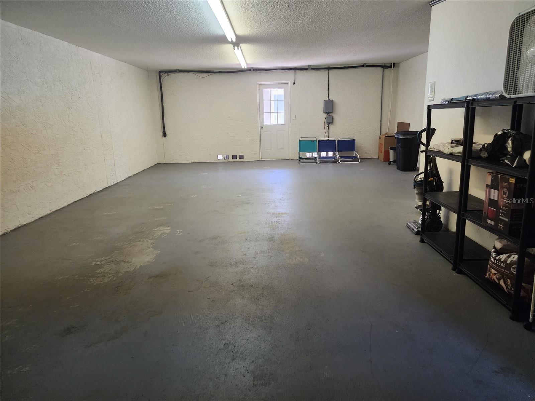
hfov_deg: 73.9
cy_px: 200
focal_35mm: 23
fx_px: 355
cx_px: 268
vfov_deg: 58.9
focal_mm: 6.4
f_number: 1.8
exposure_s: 1/120
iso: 400
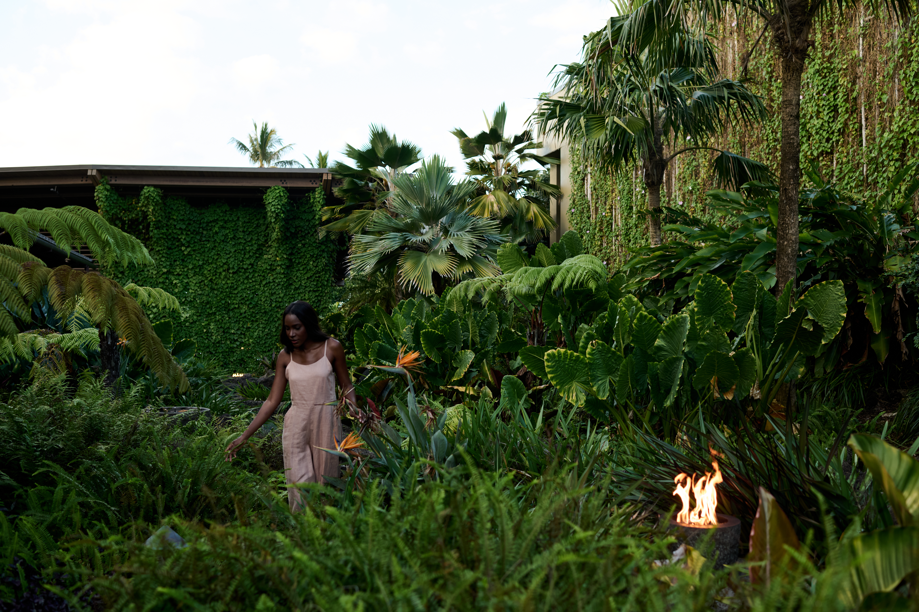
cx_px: 460
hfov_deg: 54.4
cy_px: 306
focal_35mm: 35
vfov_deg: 37.9
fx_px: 893
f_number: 3.5
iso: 400
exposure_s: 1/320
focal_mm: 35
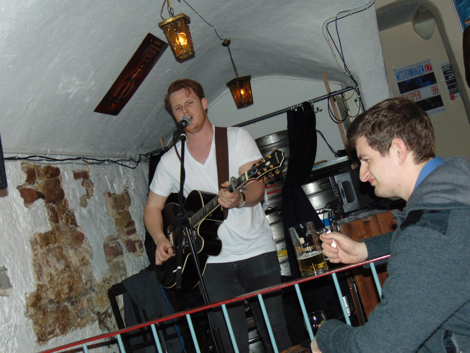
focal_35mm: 50
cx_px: 235
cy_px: 176
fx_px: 679
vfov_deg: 29.1
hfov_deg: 38.2
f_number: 3.5
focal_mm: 9
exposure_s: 1/60
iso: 400
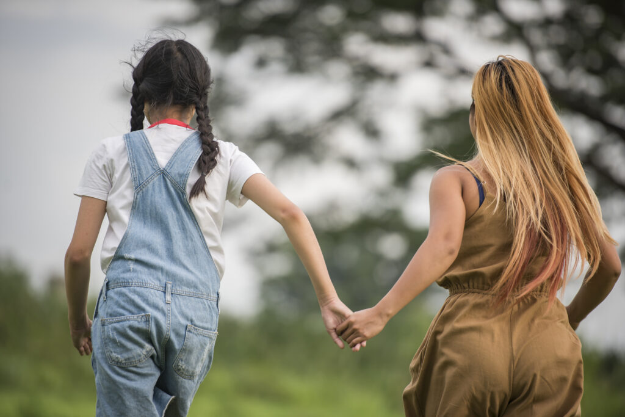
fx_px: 3472
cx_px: 312
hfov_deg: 10.3
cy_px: 208
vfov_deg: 6.9
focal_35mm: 200
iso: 100
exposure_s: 1/500
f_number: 2.8
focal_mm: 200
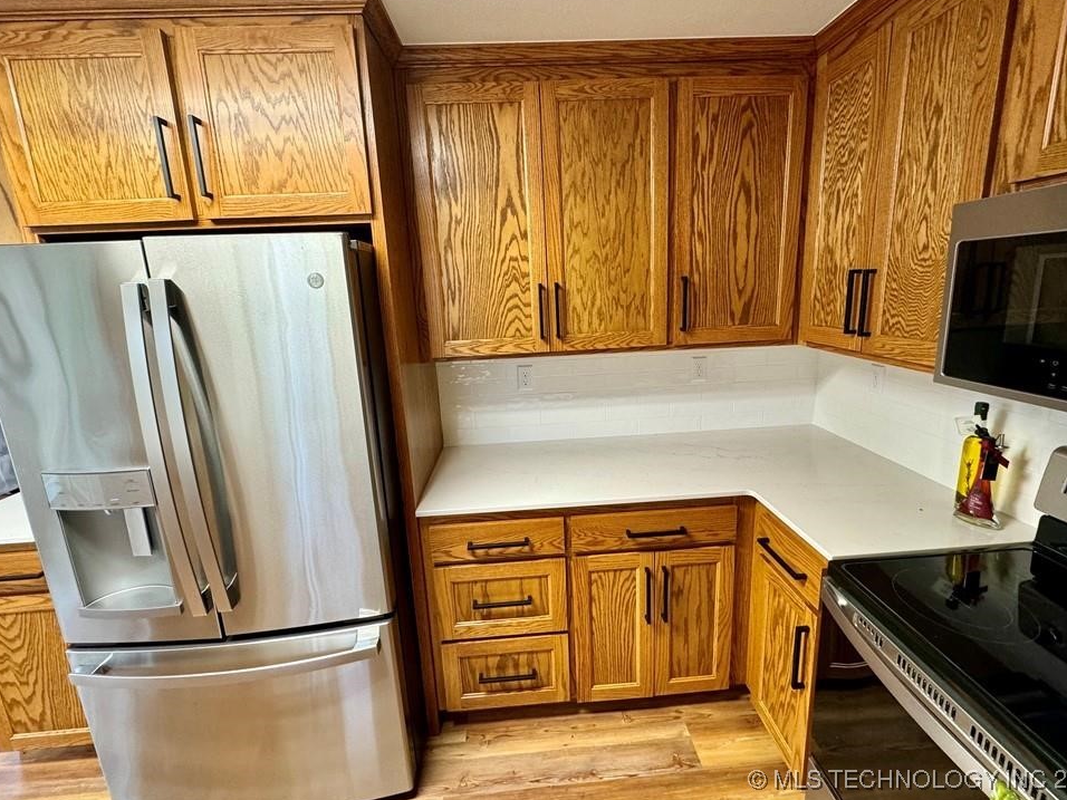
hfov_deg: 98.2
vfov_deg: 81.7
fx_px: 462
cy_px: 376
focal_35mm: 15
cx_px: 541
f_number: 2.2
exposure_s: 1/60
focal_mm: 2.22
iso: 250
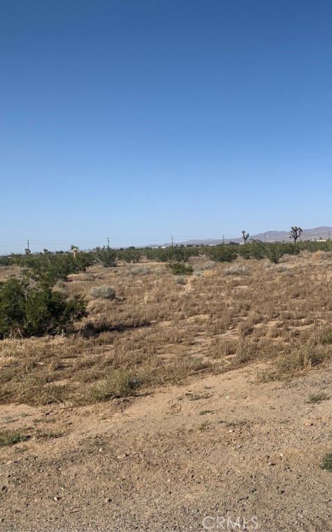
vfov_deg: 52.7
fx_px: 536
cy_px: 265
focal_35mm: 37
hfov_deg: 32.1
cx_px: 323
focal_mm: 4.25
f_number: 1.8
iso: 25
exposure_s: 1/3521
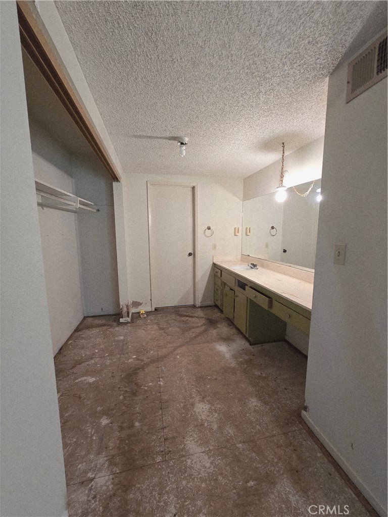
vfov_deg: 106.2
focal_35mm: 13
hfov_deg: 89.9
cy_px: 258
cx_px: 194
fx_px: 194
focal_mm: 2.2
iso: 320
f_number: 2.2
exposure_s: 1/60
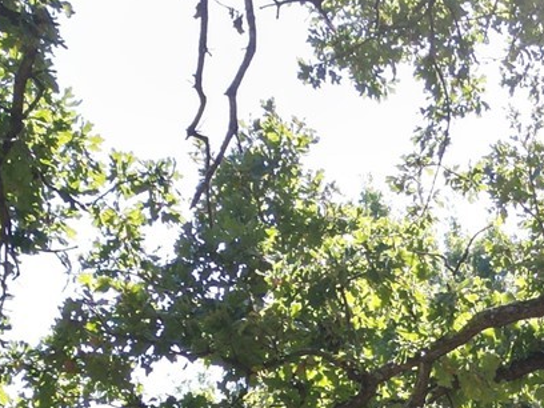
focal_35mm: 113
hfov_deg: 16.0
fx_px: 1776
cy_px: 844
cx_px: 817
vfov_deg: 11.6
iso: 110
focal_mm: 6.72
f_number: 1.7
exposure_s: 1/640
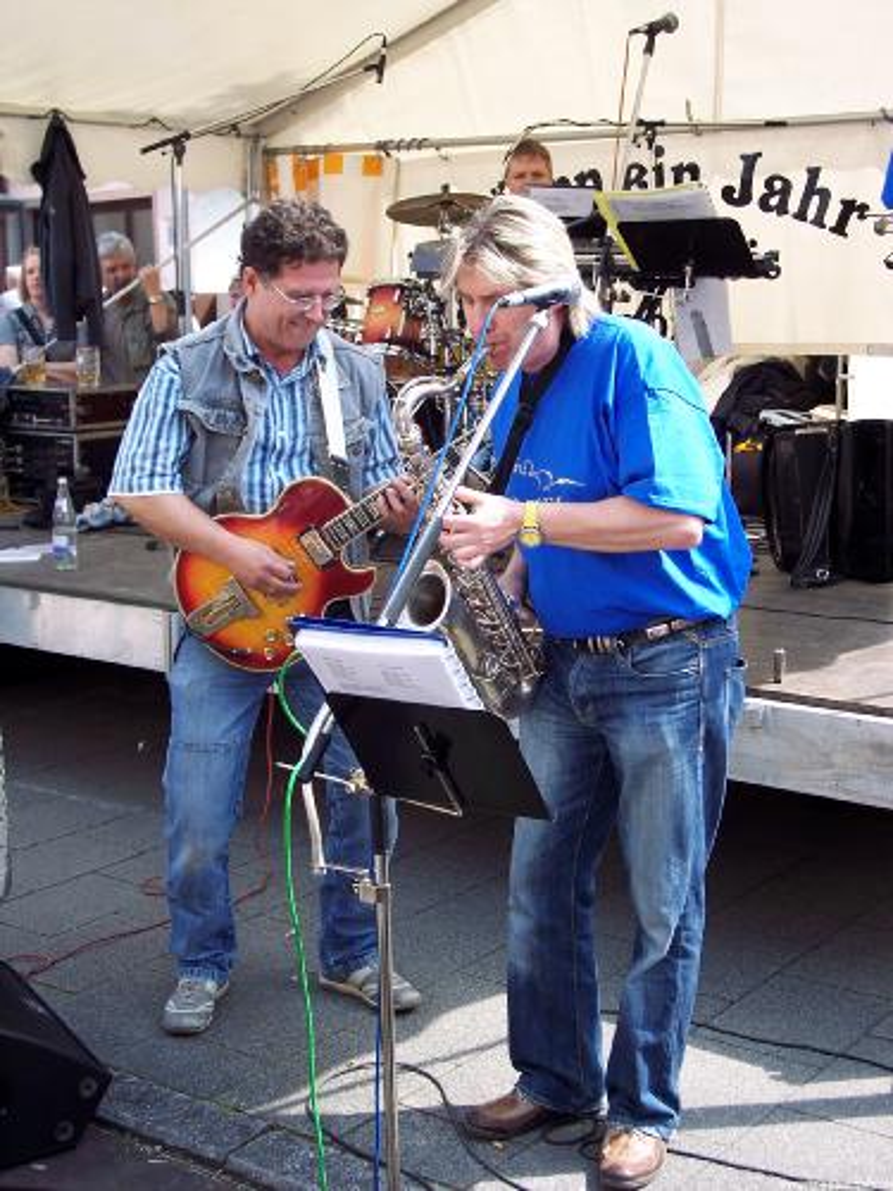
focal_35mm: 52
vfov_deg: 36.8
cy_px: 596
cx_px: 446
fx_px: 1789
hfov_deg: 28.0
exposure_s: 1/125
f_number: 4
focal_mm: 10.7
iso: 100
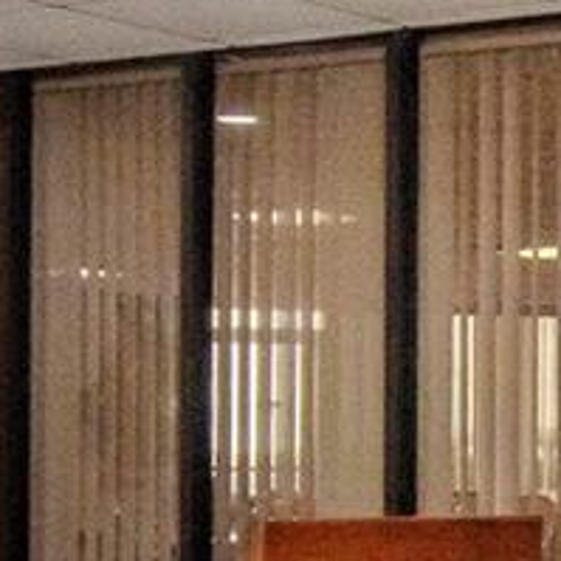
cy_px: 445
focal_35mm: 123
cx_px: 496
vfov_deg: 14.1
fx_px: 2255
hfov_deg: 14.1
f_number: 11
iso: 500
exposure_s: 1/200
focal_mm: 12
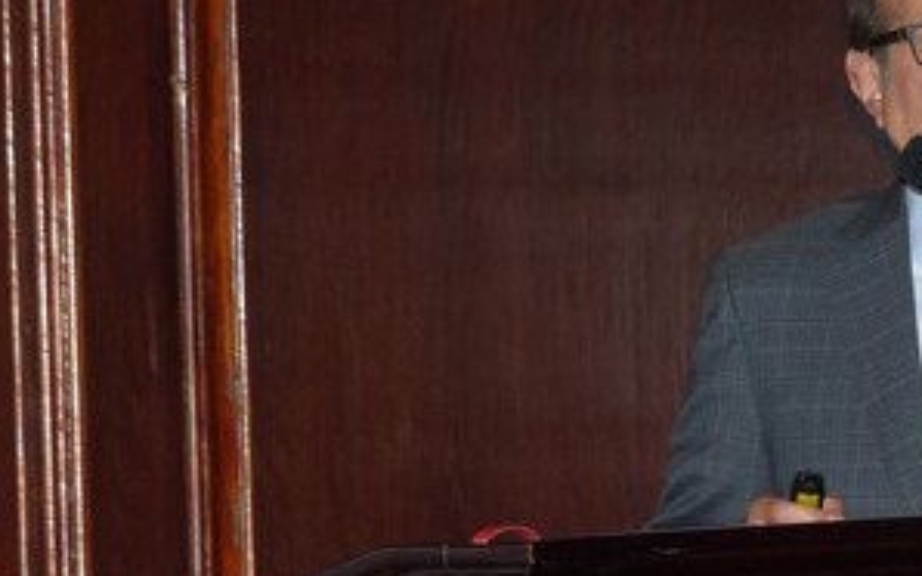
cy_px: 485
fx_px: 12182
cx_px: 814
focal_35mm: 485
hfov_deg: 4.3
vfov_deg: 2.7
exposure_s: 1/125
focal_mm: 35.1
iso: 200
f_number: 2.8
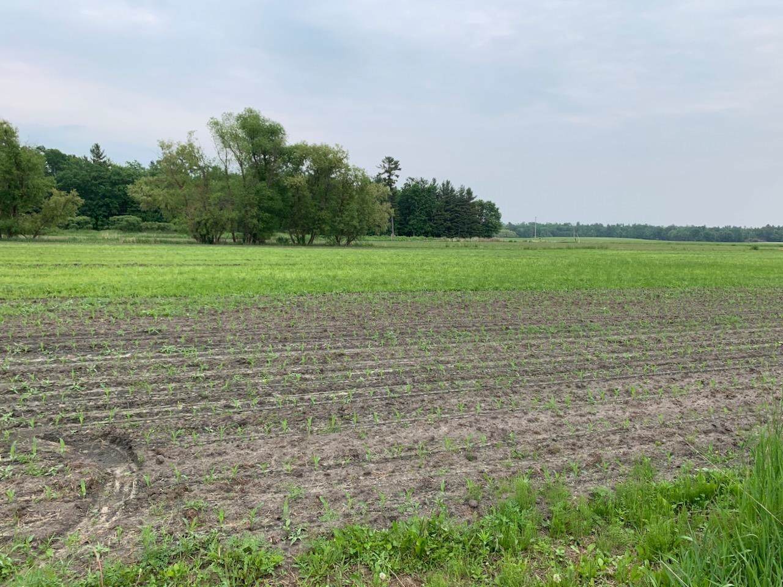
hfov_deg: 67.3
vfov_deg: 53.1
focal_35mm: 26
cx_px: 392
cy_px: 294
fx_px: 588
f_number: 1.8
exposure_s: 1/1427
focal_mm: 4.25
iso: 25
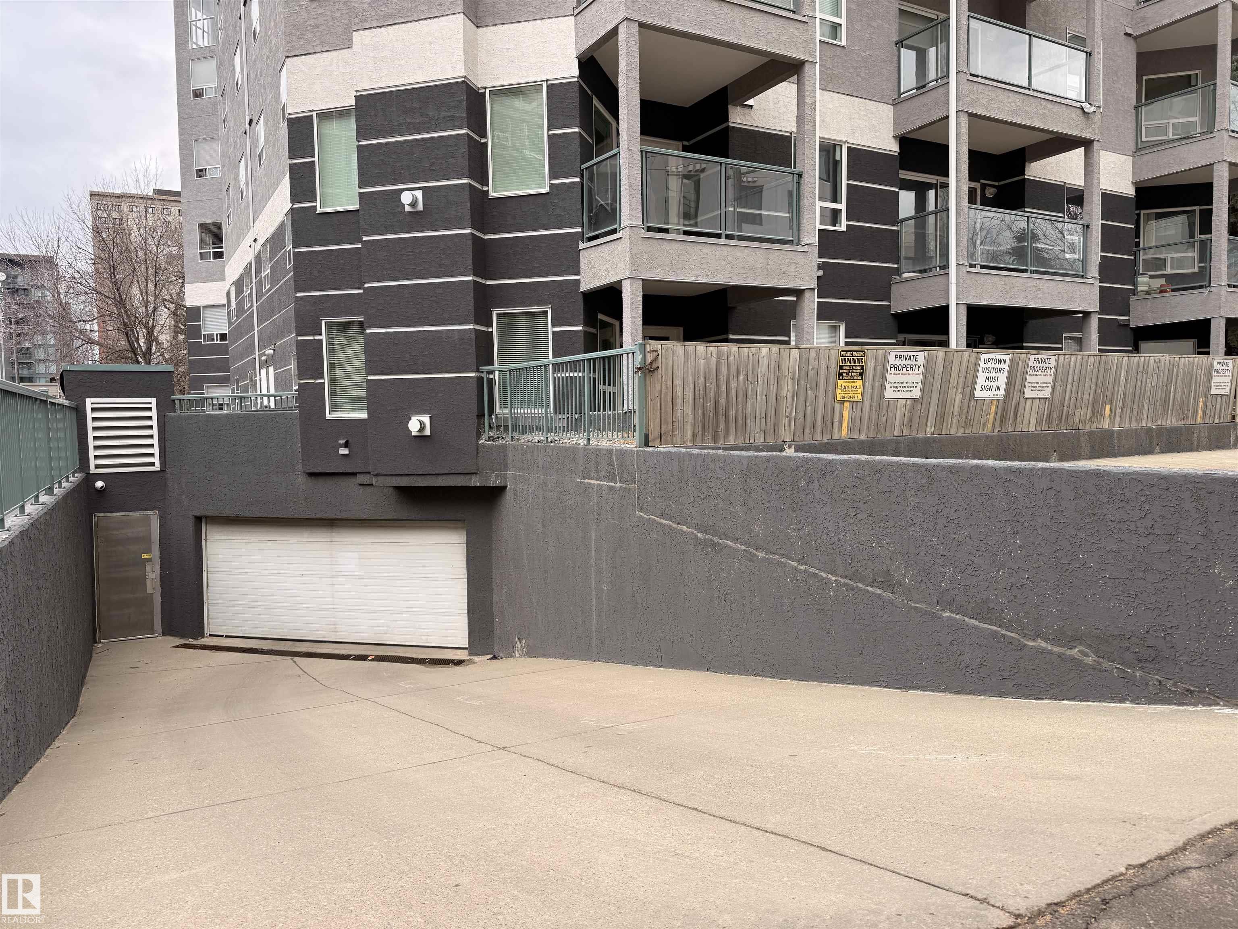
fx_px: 858
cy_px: 464
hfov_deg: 71.6
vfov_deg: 56.8
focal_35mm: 24
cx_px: 619
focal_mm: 6.76
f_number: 1.78
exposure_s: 1/504
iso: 80
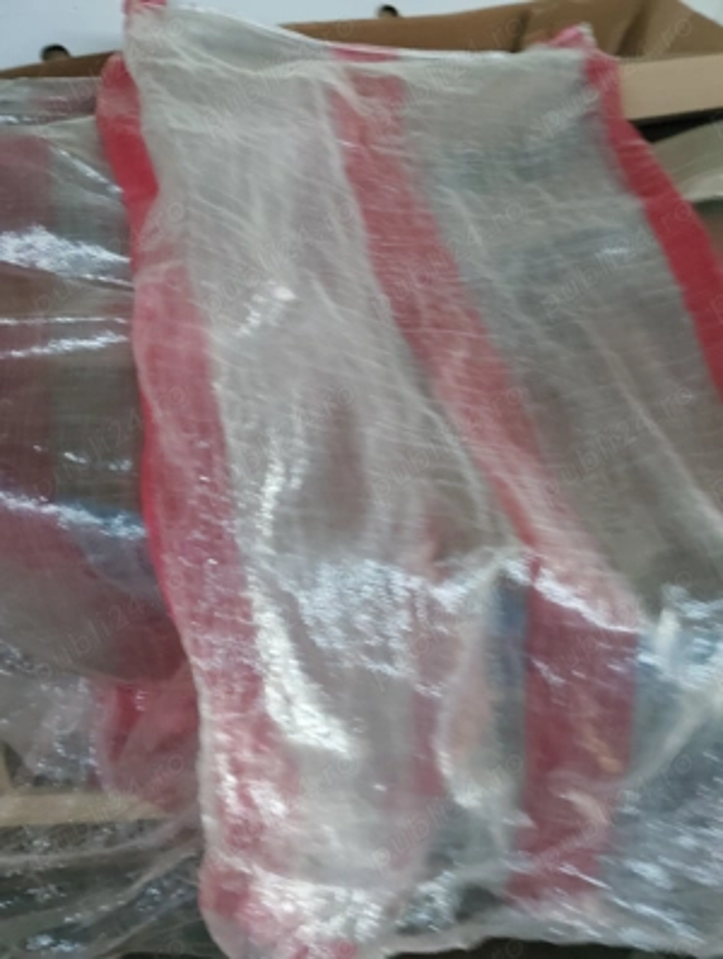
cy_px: 480
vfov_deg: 61.6
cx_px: 362
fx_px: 805
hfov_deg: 48.4
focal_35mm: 29
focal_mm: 4.25
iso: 800
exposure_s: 1/33.3
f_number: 1.8
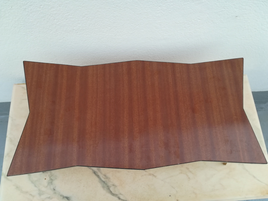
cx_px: 134
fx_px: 201
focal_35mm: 26
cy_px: 100
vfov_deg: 53.1
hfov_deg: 67.3
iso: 160
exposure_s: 1/33.3
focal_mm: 3.83
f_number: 2.2
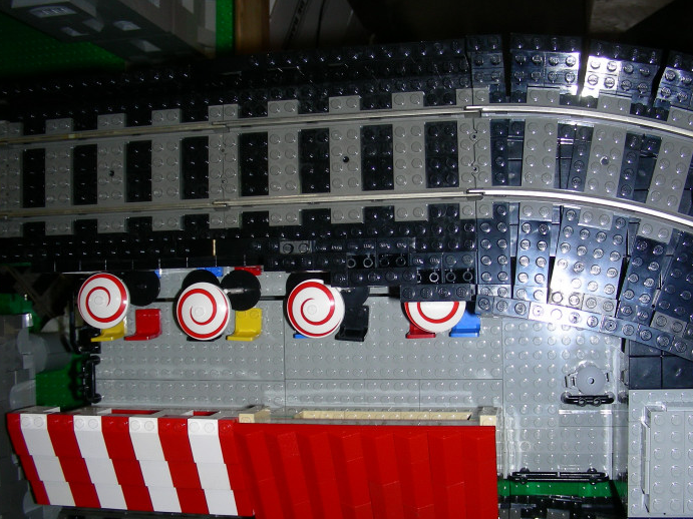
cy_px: 268
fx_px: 881
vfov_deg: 32.9
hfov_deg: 42.9
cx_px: 363
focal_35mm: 44
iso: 50
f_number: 3.5
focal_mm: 6.3
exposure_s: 1/60.1
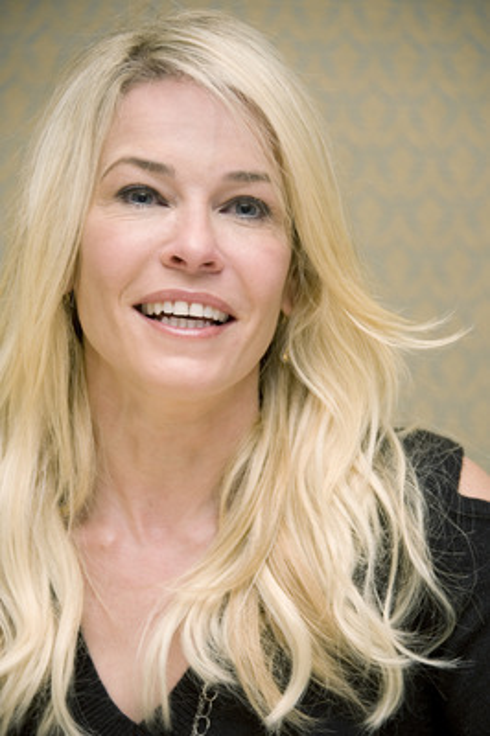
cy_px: 368
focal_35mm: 170
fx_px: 3477
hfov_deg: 8.1
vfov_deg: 12.1
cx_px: 245
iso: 500
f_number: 5.6
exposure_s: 1/60
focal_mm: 170
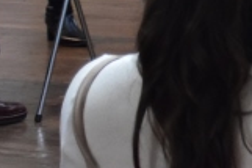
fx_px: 2273
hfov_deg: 5.9
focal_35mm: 325
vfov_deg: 4.1
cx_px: 742
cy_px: -235
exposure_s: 1/40
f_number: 4.2
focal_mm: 34
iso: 1600
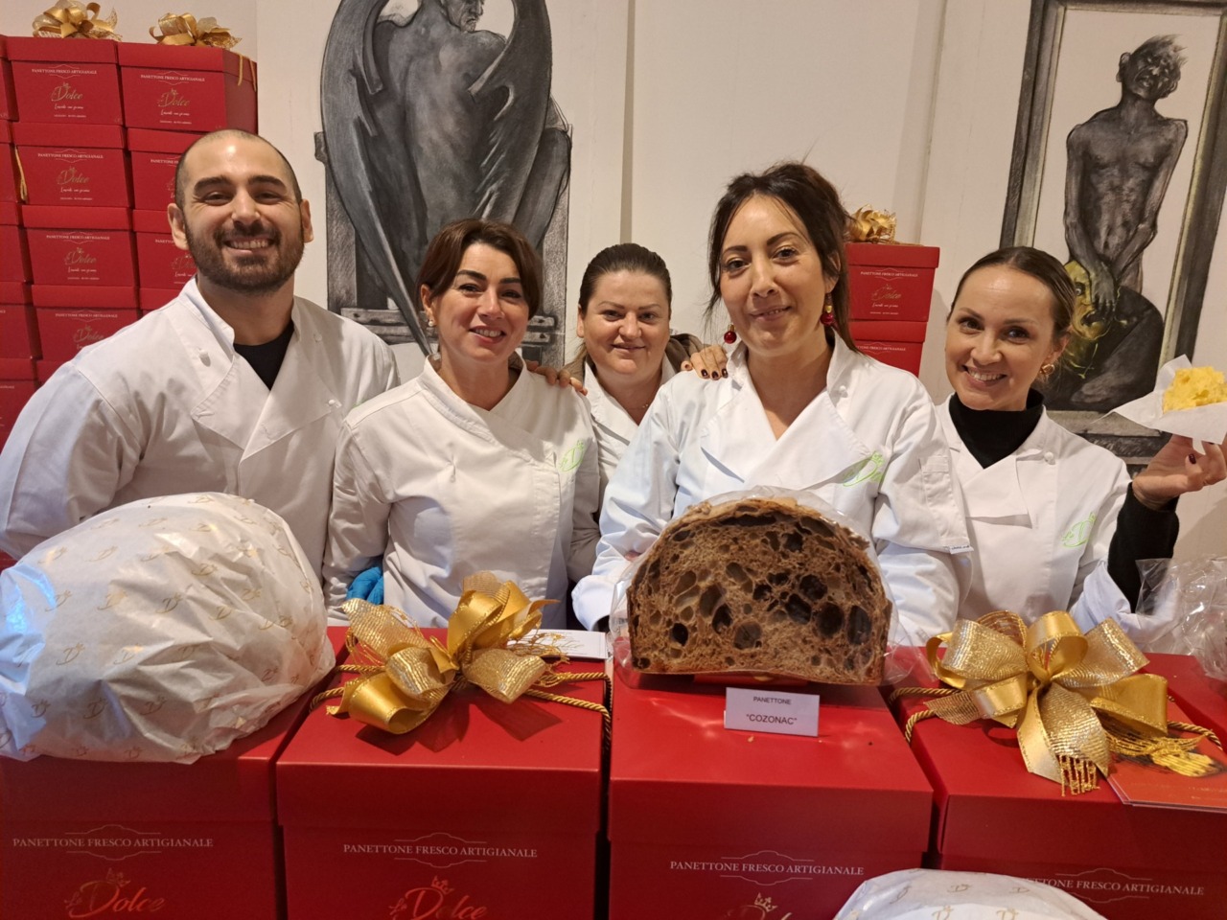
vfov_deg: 56.8
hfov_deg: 71.6
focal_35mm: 24
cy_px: 460
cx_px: 614
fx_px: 851
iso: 400
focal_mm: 5.23
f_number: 1.8
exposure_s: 1/50
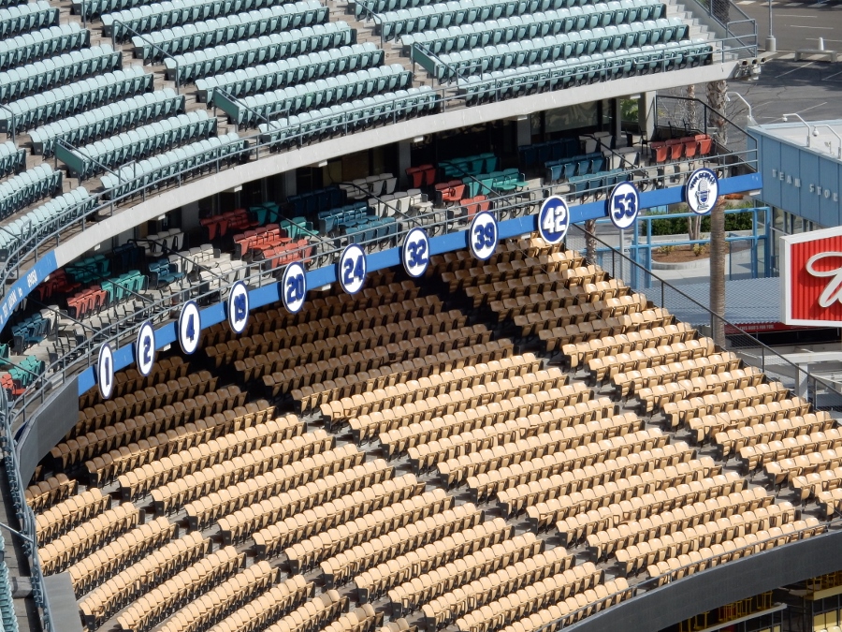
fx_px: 6592
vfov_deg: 5.5
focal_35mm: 271
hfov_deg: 7.3
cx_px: 421
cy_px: 316
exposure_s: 1/640
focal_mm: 48.4
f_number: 6.3
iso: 125
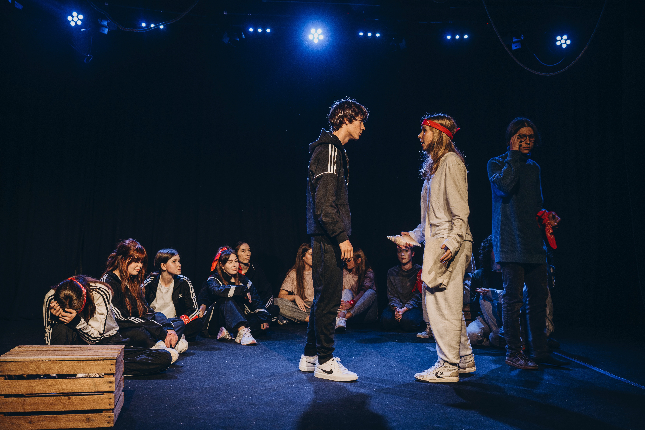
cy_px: 215
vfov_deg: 37.9
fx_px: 627
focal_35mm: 35
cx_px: 322
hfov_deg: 54.4
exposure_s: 1/80
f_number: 3.5
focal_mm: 35
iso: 400
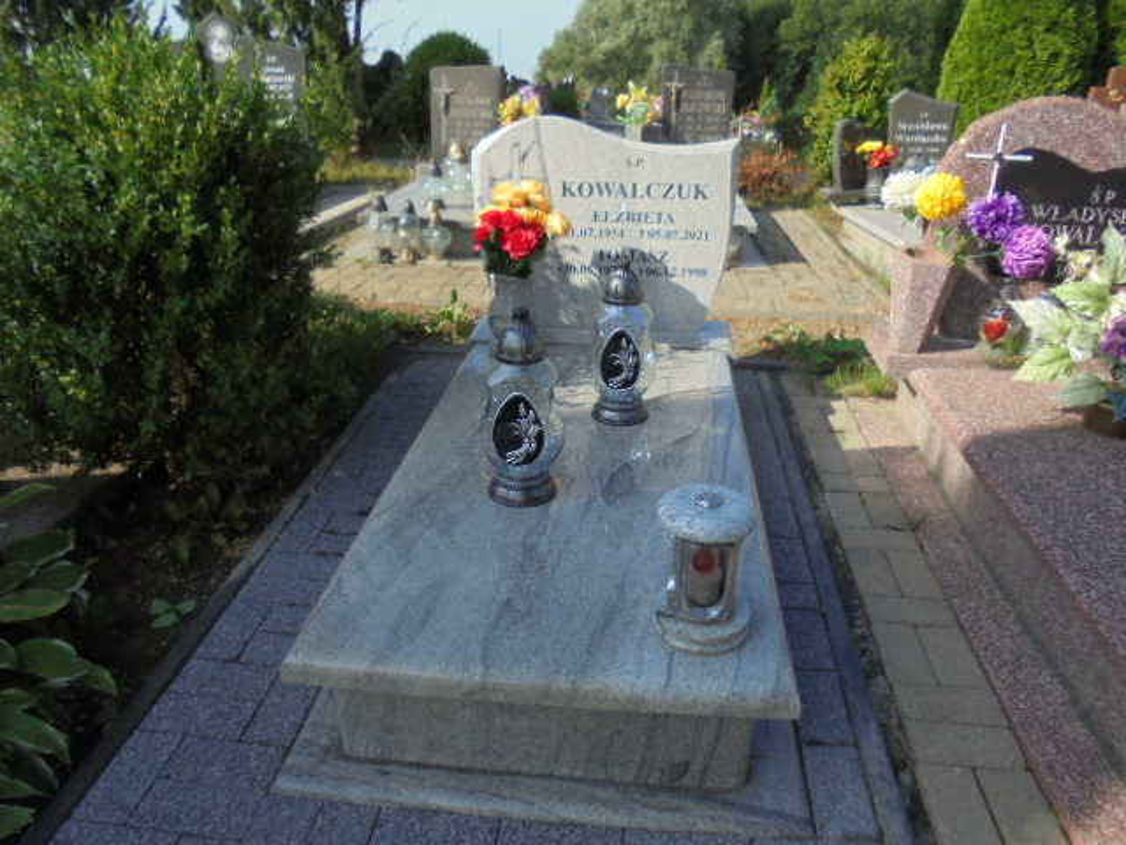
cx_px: 563
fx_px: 846
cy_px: 422
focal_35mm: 26
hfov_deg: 67.3
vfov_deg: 53.1
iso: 100
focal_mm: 4.6
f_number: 3.5
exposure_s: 1/500
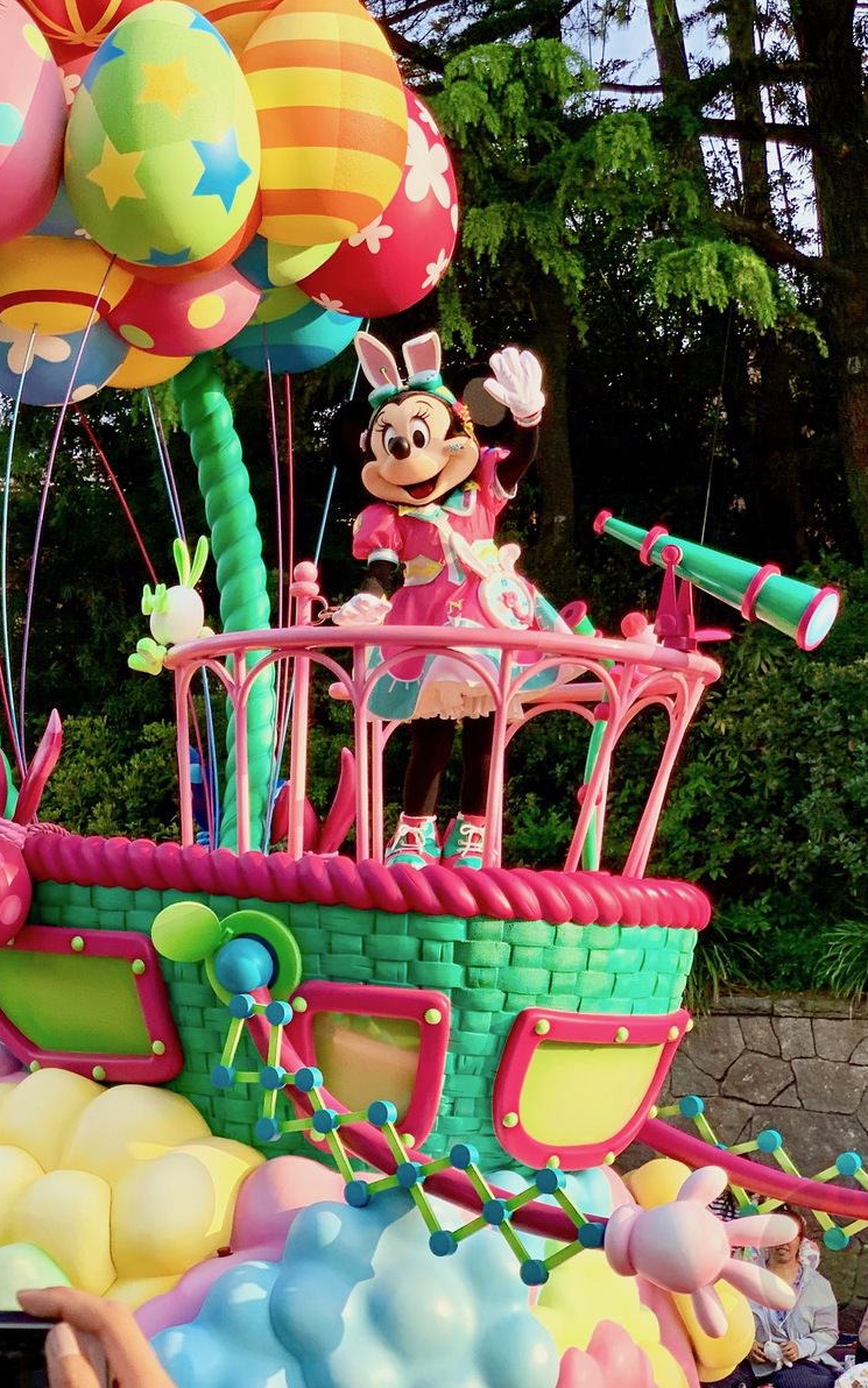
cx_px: 80
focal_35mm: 74
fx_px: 2801
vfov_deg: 27.8
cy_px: 691
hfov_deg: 17.4
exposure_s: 1/237
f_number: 2.4
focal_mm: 6
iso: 16
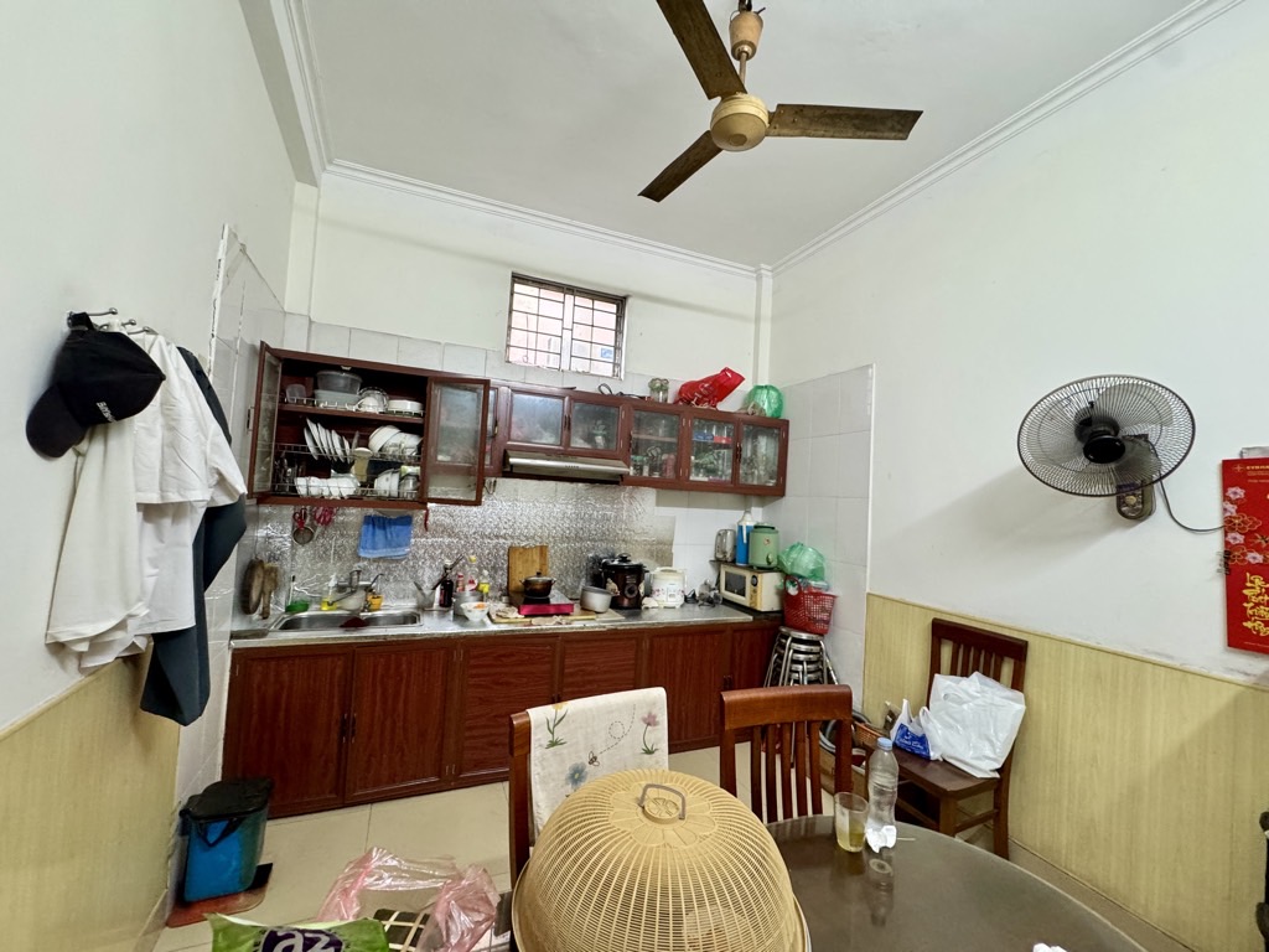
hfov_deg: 102.1
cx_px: 634
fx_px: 513
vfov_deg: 85.7
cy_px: 476
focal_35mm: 14
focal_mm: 2.22
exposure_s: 1/50
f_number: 2.2
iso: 320
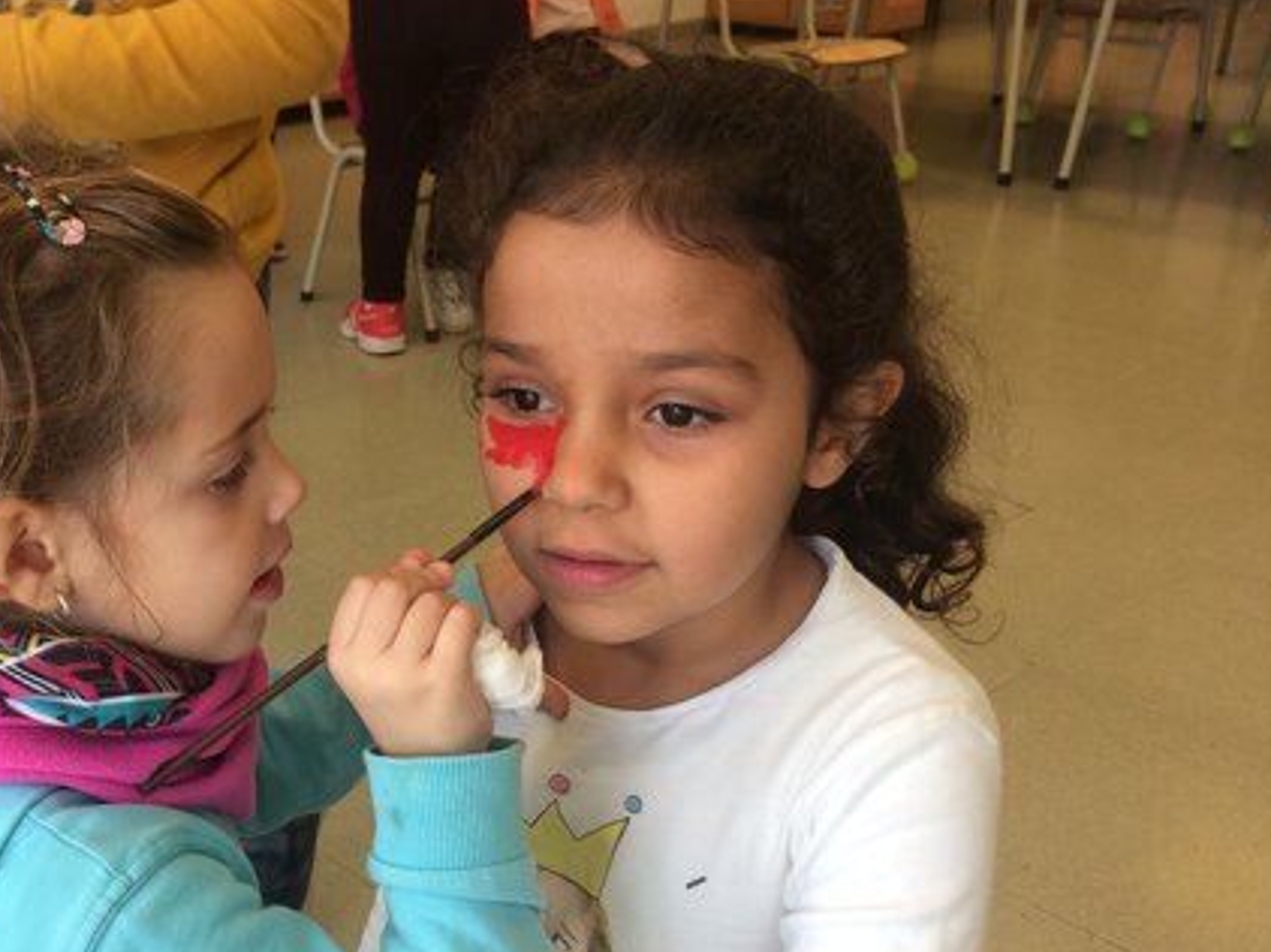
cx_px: 346
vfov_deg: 32.6
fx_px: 1615
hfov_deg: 41.9
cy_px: 621
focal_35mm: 44
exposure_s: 1/100
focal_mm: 4.15
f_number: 2.2
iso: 50
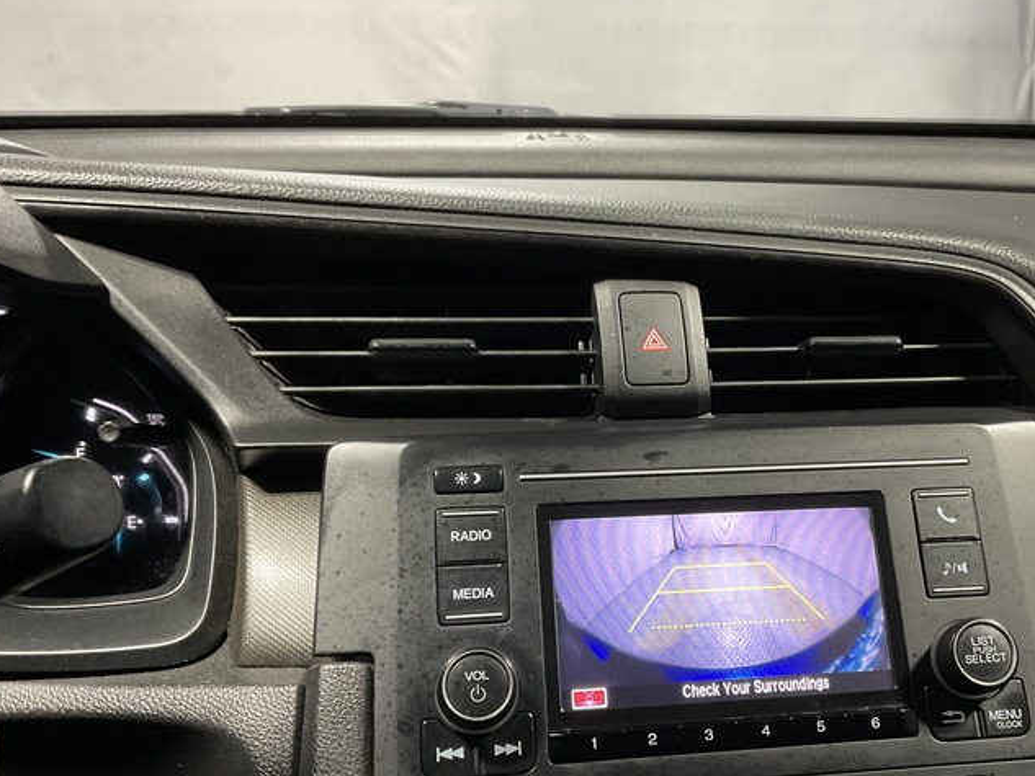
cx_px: 672
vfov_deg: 32.8
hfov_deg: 42.5
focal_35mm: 44
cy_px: 449
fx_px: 1316
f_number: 1.8
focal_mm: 3
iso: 125
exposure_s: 1/60
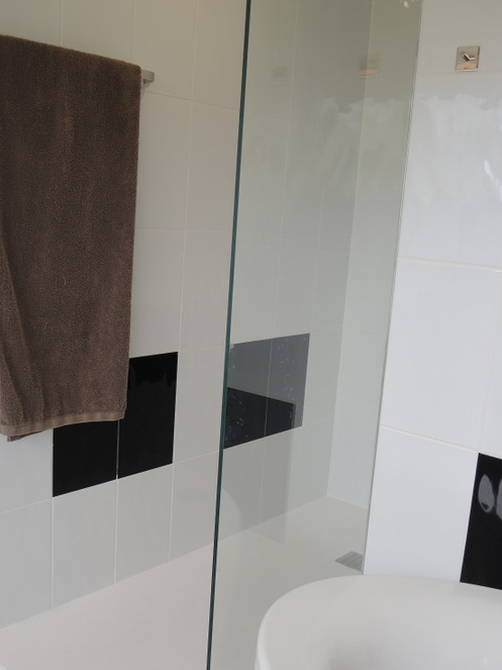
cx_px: 226
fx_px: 735
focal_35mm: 38
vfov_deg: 48.9
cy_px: 379
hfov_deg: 37.7
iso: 80
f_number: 2
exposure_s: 1/60
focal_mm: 6
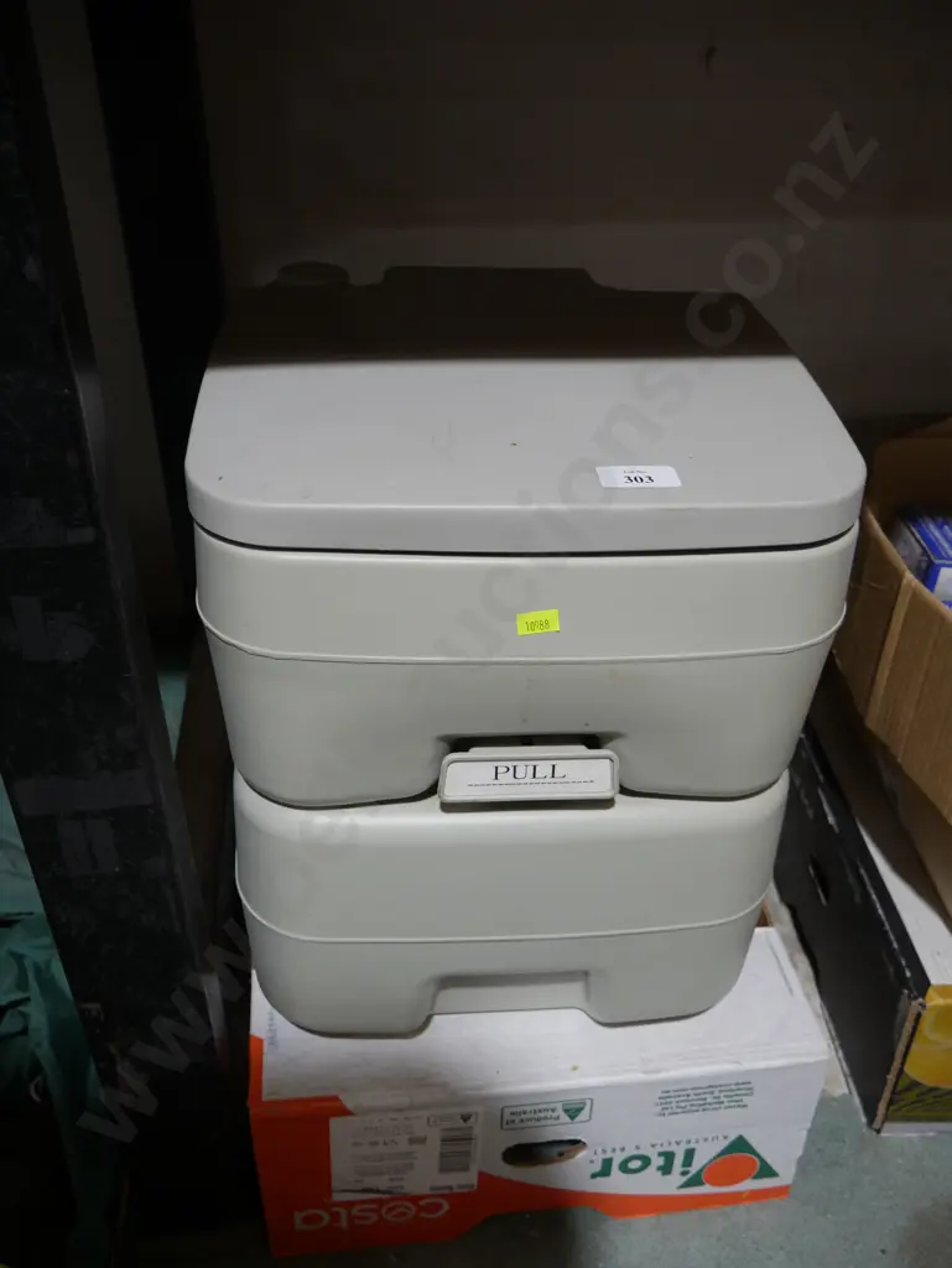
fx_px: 1099
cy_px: 634
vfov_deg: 59.9
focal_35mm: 30
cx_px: 476
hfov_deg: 46.8
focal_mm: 15
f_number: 3.6
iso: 320
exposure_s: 1/60
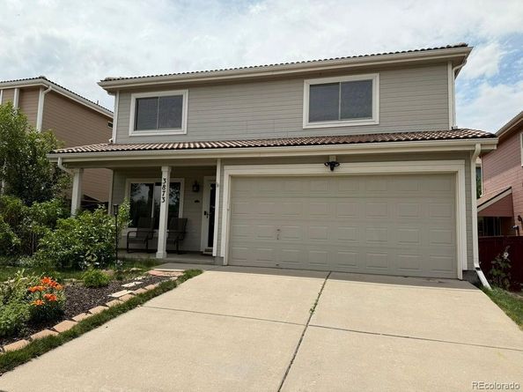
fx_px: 362
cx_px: 262
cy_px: 196
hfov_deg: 71.6
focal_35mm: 24
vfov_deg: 56.8
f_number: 1.78
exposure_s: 1/3021
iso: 80
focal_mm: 6.76
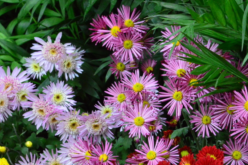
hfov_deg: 7.8
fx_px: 1815
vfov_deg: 5.2
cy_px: 75
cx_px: 136
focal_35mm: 264
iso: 6400
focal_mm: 135
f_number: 22
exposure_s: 1/25
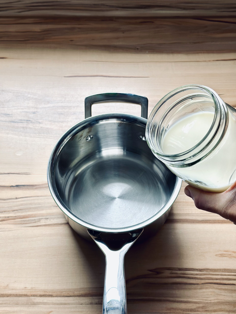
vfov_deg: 39.7
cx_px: 118
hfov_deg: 30.3
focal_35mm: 48
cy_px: 157
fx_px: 436
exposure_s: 1/121
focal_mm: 6.86
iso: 64
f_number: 1.78
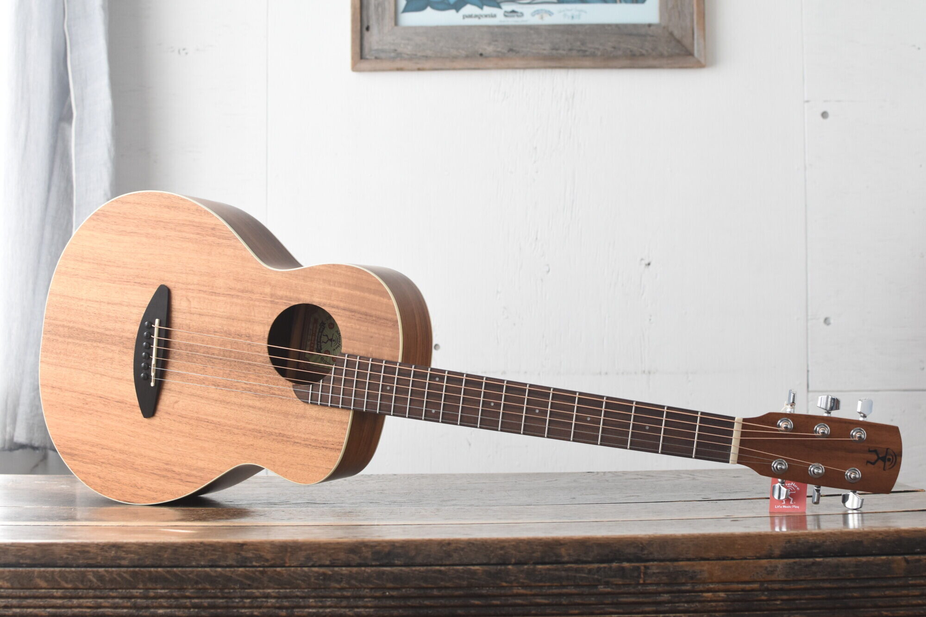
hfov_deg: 37.9
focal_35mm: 52
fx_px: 1350
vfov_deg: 25.7
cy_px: 308
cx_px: 463
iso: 1000
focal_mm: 35
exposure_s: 1/200
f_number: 5
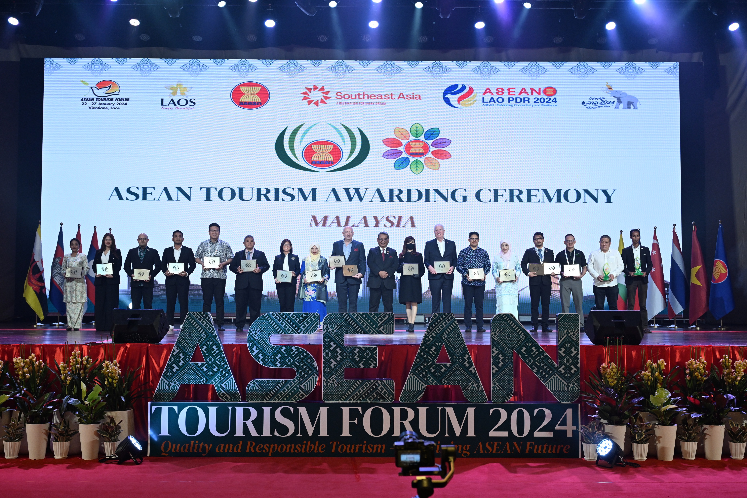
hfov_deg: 45.4
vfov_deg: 31.2
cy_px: 249
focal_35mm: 43
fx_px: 892
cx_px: 374
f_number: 5.6
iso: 1600
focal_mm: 43
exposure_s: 1/250
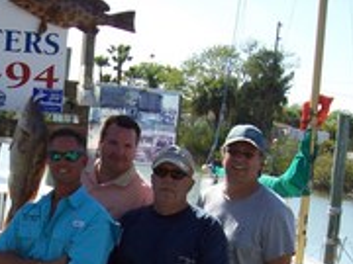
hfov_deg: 23.6
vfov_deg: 17.8
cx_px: 16
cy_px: 291
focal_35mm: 80
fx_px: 816
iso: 80
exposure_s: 1/321
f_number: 4.8
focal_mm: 6
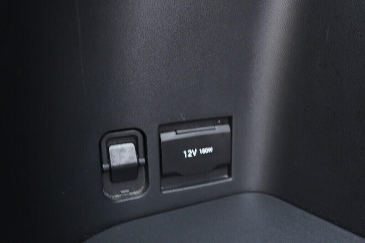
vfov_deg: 36.9
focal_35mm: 36
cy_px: 122
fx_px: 365
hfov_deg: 53.1
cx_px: 182
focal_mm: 24
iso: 1600
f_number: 2.8
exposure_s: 1/40
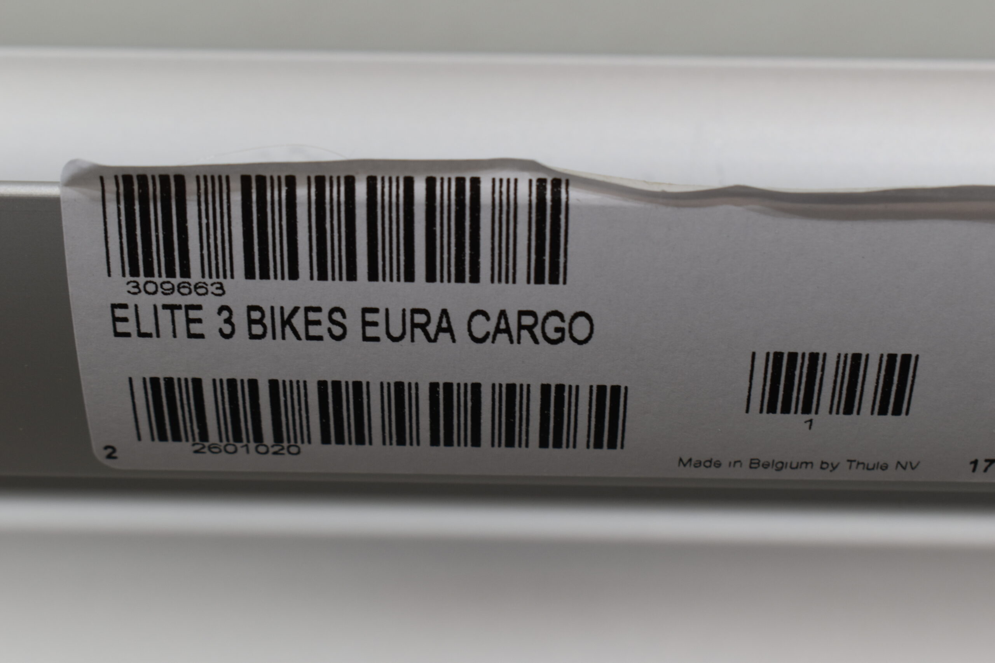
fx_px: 1866
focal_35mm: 68
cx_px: 498
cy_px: 332
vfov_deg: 20.2
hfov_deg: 29.9
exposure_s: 1/60
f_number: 8
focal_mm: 45
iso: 360
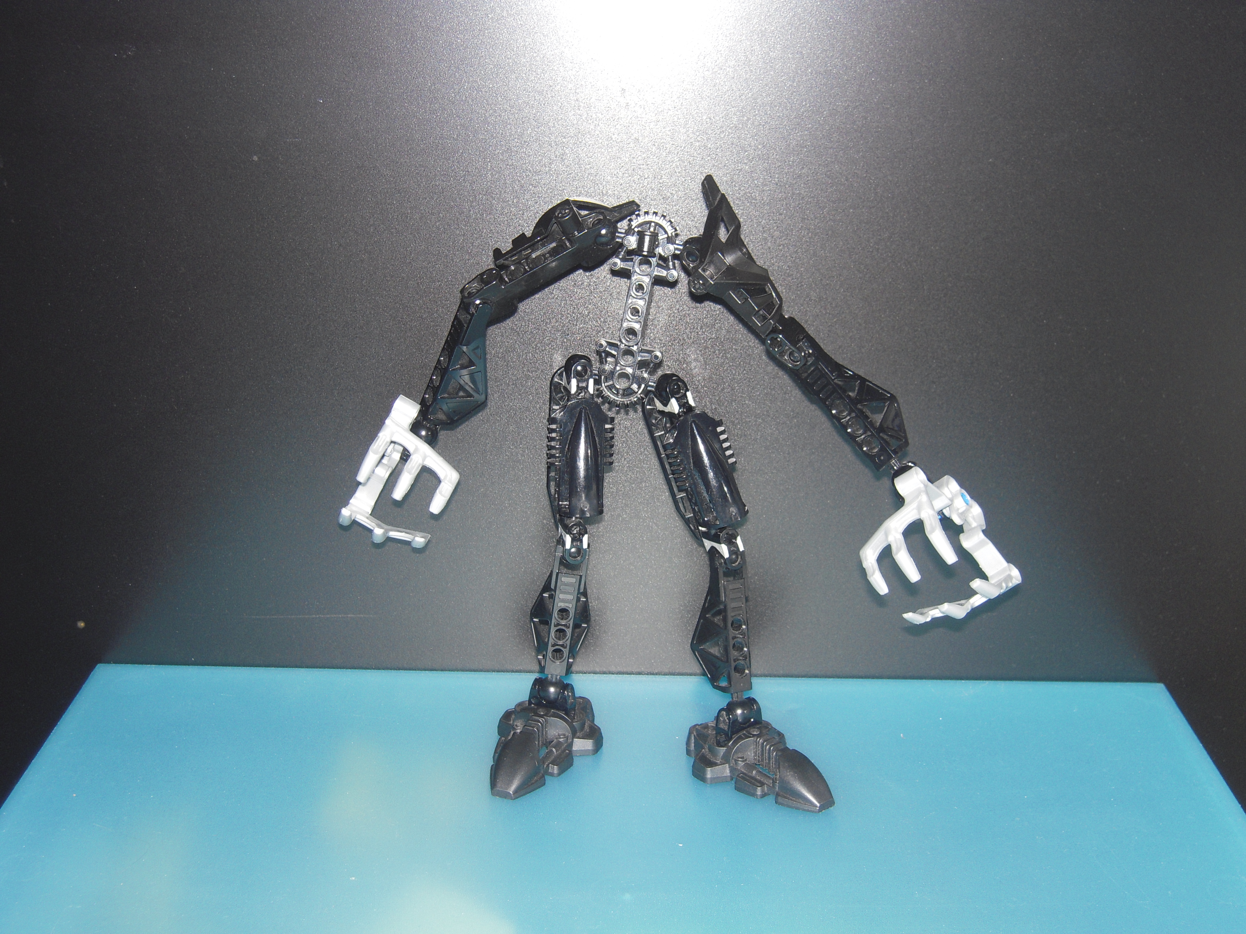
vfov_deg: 29.1
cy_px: 467
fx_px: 1800
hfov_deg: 38.2
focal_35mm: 50
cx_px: 623
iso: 125
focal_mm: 8.9
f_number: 3.5
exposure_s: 1/40
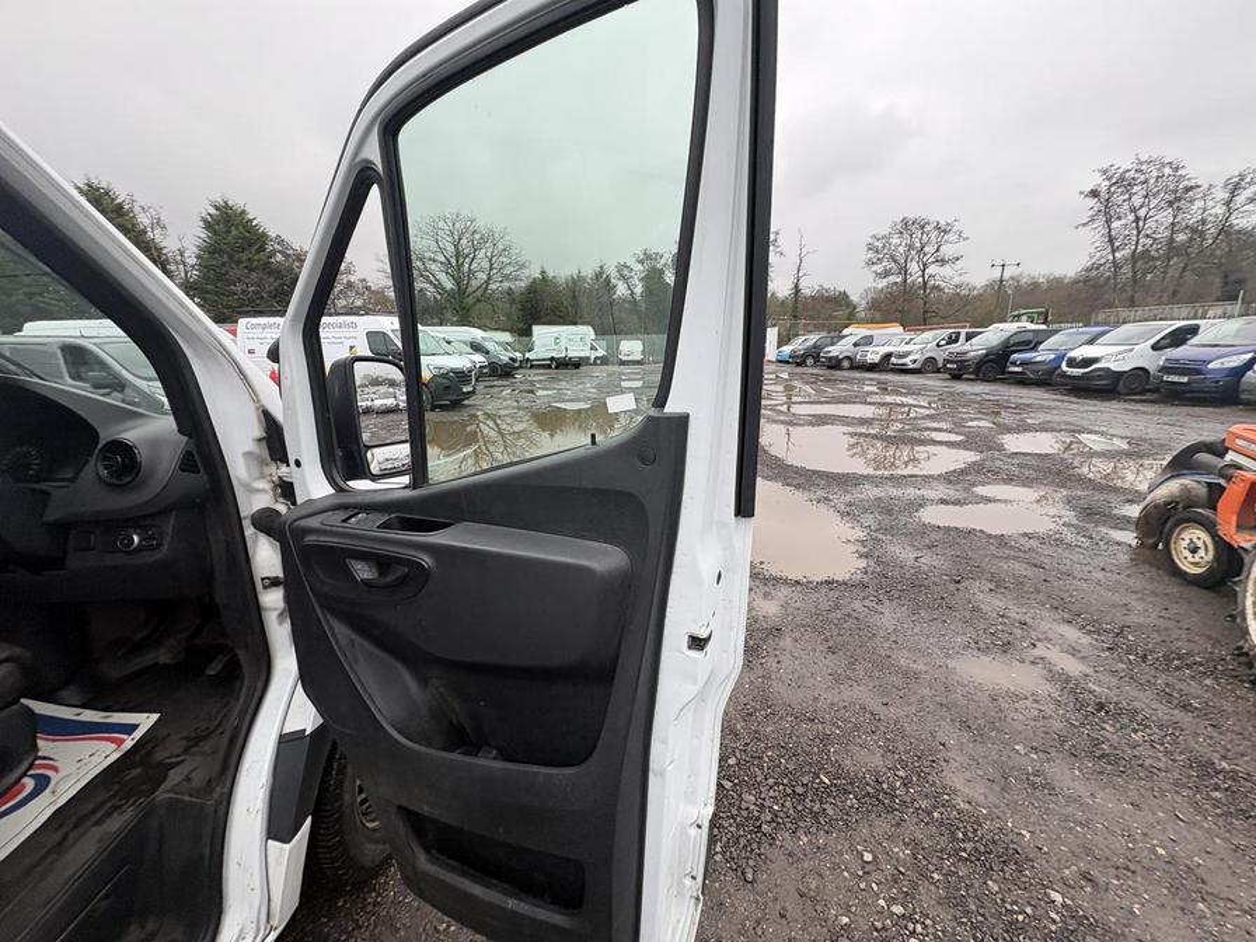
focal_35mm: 14
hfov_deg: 102.1
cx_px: 628
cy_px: 471
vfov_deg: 85.7
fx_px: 508
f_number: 2.2
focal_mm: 2.22
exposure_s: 1/99
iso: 50
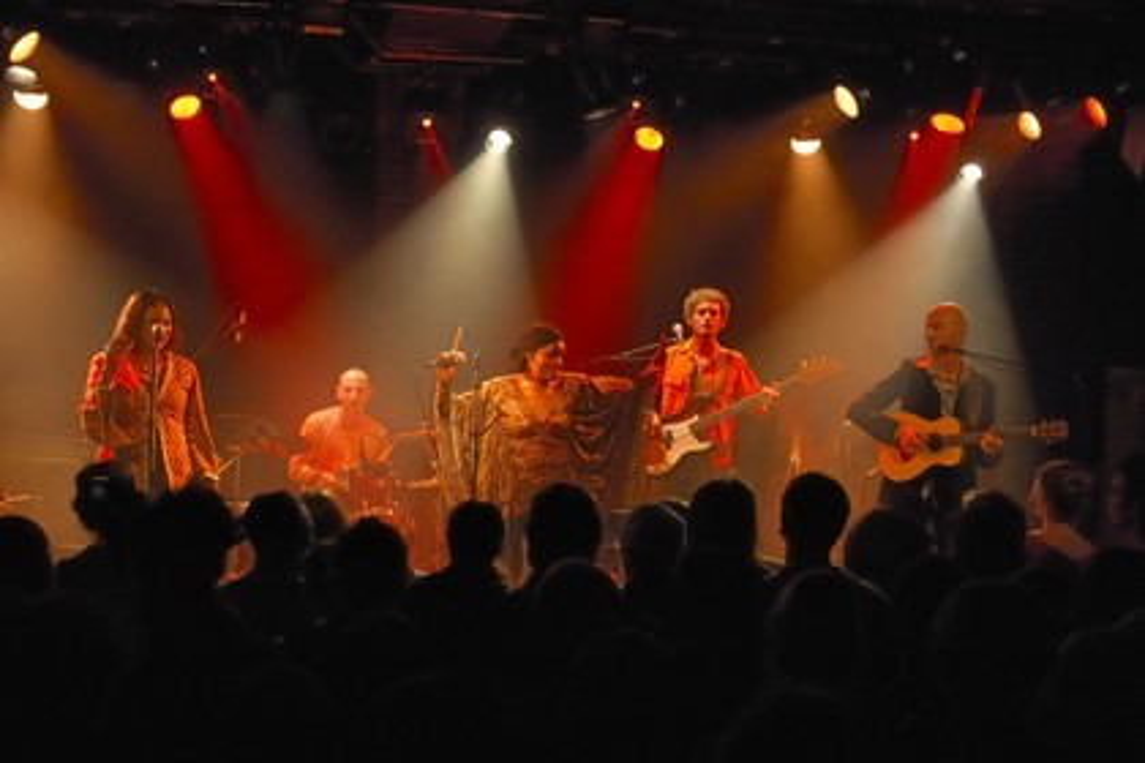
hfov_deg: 38.9
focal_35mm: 51
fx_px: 1622
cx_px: 572
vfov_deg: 26.5
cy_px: 382
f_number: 3.2
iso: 800
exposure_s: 1/180
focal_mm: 34
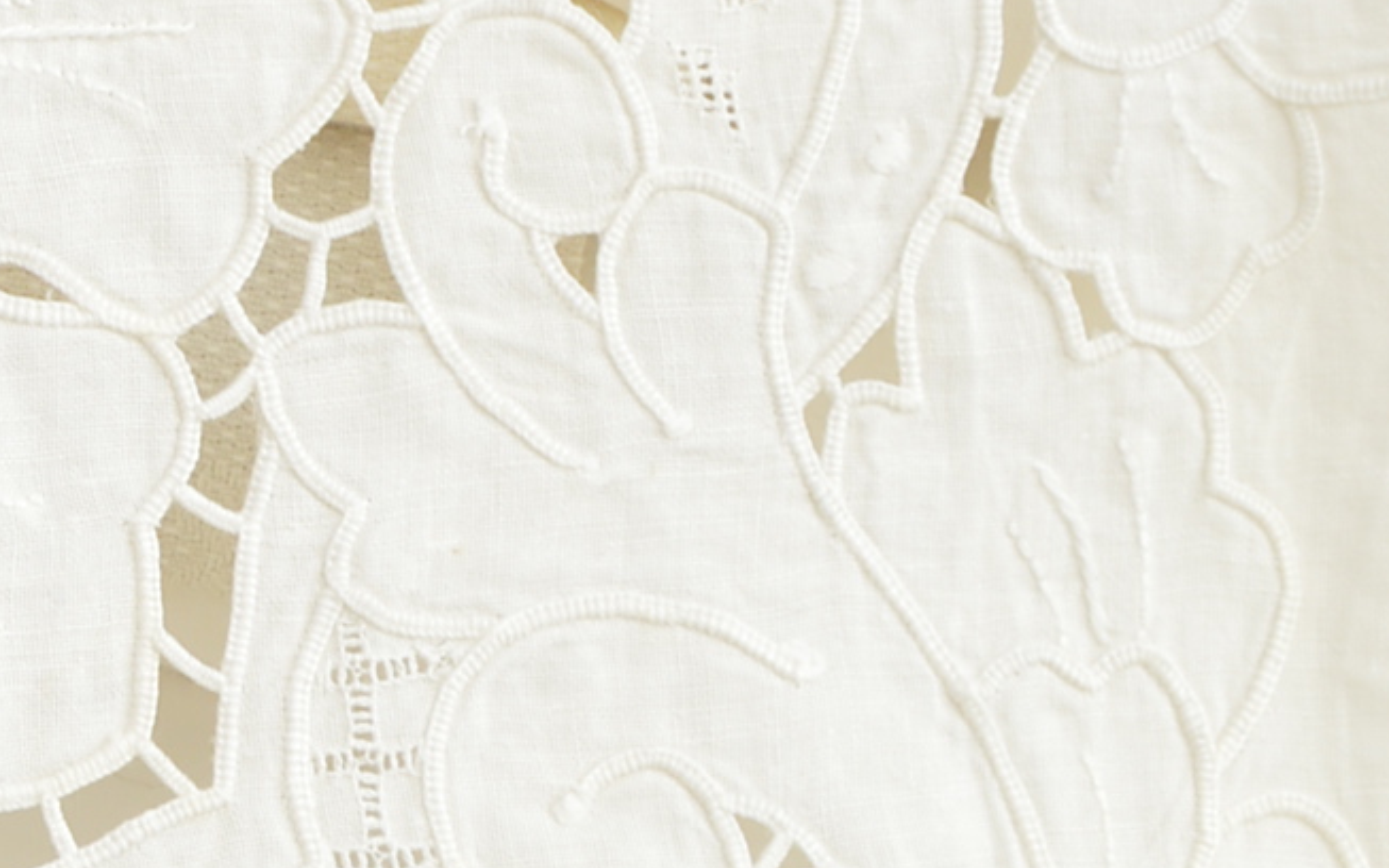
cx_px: -111
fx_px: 6927
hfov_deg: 11.3
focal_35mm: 183
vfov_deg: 7.2
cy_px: 453
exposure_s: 1/160
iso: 200
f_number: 5
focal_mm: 26
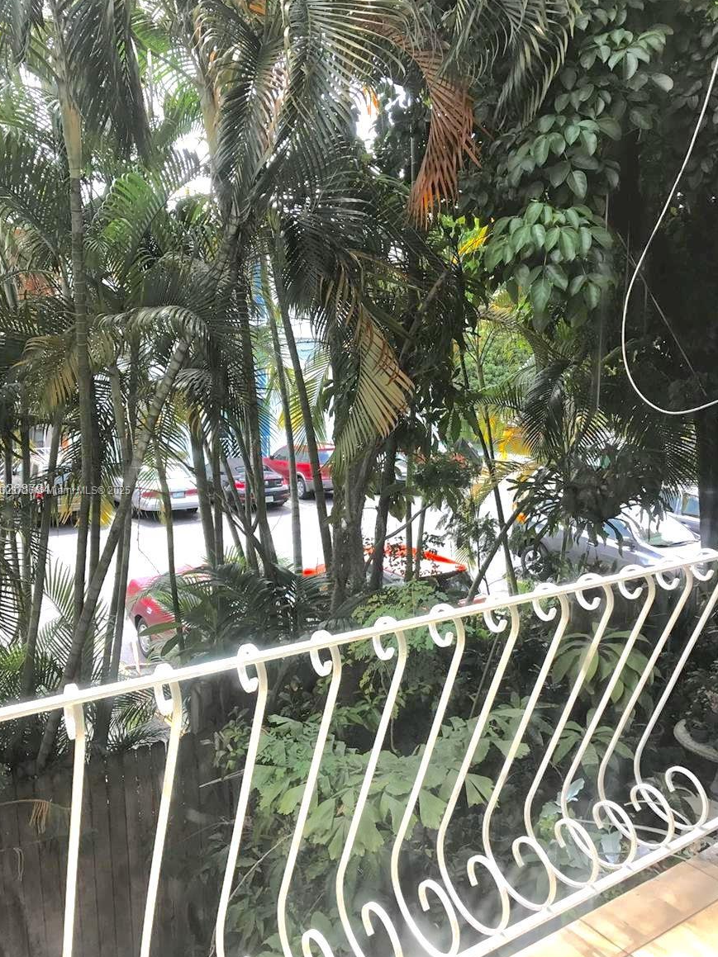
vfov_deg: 61.7
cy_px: 491
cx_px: 351
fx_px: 802
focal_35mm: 29
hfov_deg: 48.2
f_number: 1.8
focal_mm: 3.99
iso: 20
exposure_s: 1/232
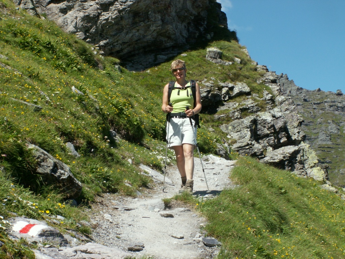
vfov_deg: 16.1
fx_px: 917
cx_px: 172
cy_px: 130
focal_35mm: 92
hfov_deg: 21.3
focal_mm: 15.38
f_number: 8
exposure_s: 1/125
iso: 50
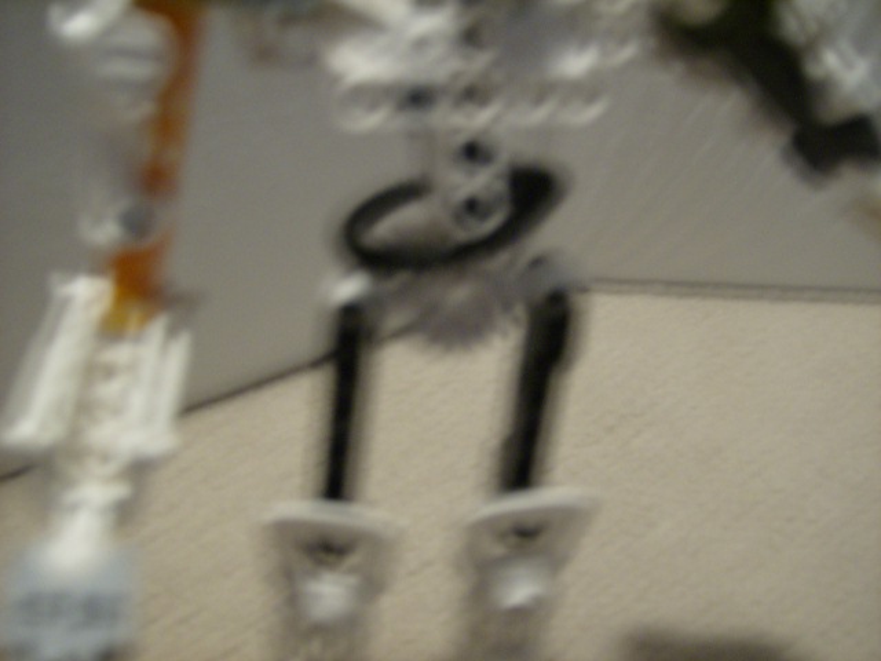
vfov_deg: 39.7
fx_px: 916
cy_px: 330
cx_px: 440
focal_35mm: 36
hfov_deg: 51.4
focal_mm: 6
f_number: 2.8
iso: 200
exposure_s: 1/2.57
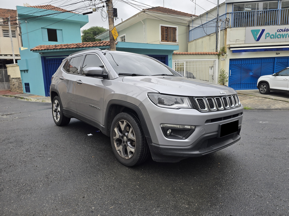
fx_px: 192
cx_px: 144
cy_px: 108
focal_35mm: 23
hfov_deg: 73.9
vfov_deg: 58.9
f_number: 1.7
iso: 32
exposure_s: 1/180
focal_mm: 6.3
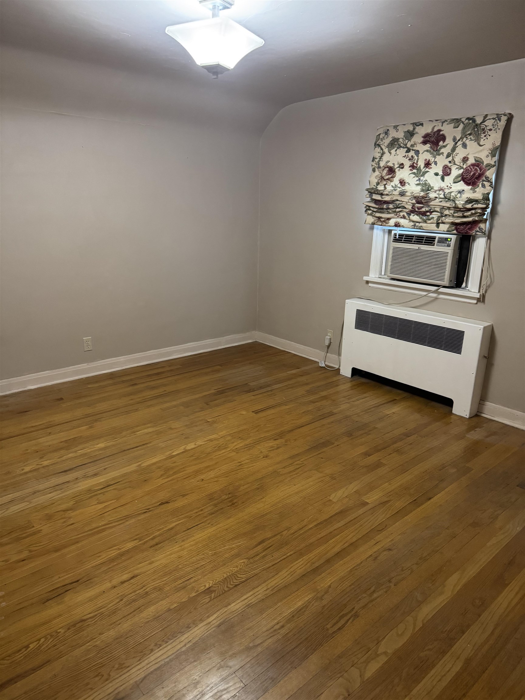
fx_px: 485
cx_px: 262
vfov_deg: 71.6
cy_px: 350
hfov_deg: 56.8
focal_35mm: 24
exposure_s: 1/40
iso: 640
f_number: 1.78
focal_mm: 6.76
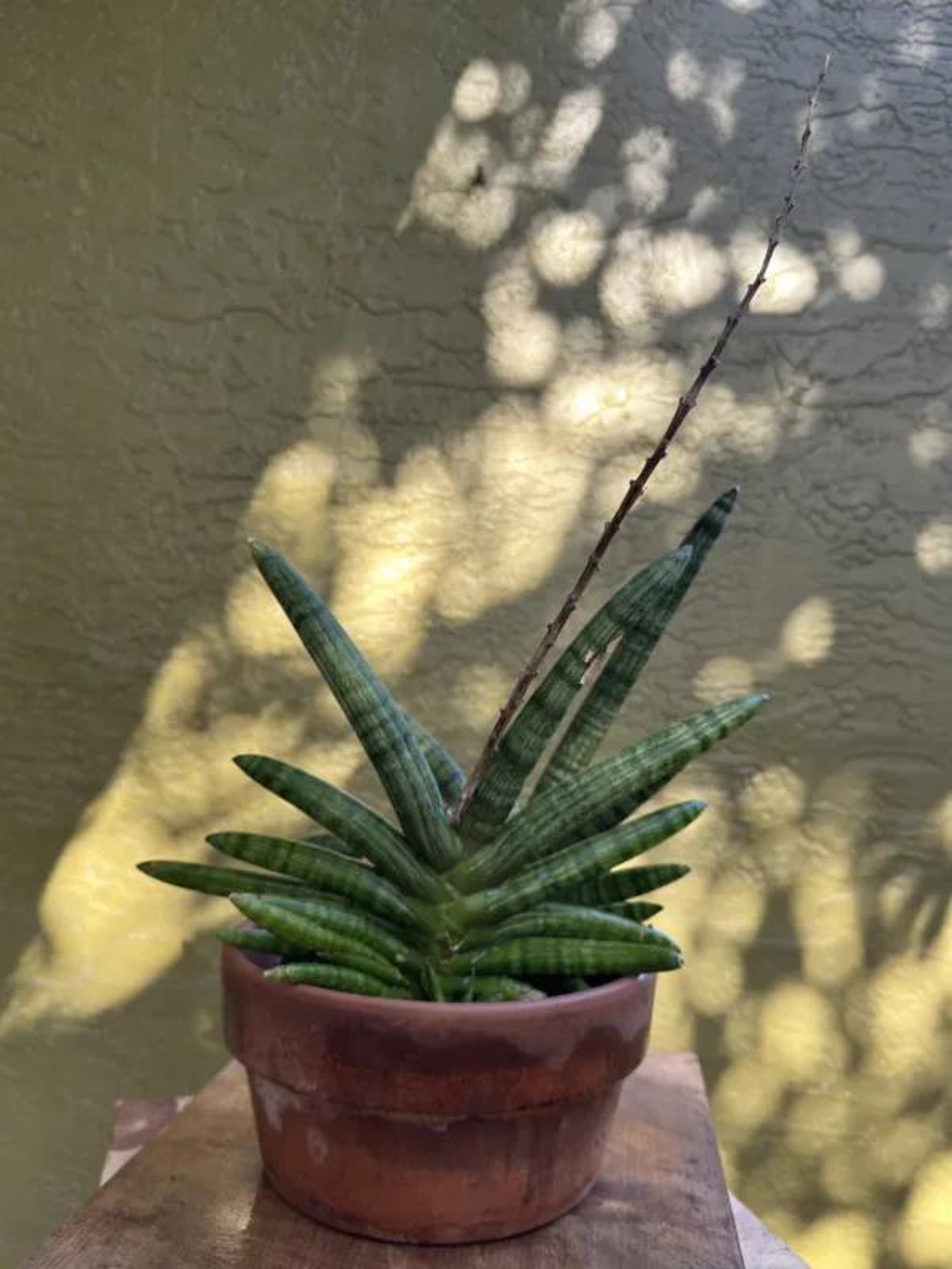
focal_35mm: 26
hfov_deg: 53.1
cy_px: 634
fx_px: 953
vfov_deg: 67.3
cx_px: 476
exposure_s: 1/242
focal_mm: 6.76
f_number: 1.78
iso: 100
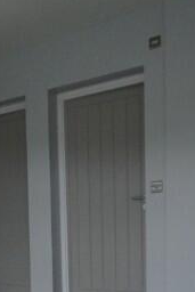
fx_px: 487
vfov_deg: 31.7
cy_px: 266
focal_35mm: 60
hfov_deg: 20.5
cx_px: -66
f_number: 6.3
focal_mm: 10
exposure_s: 1/640
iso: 800
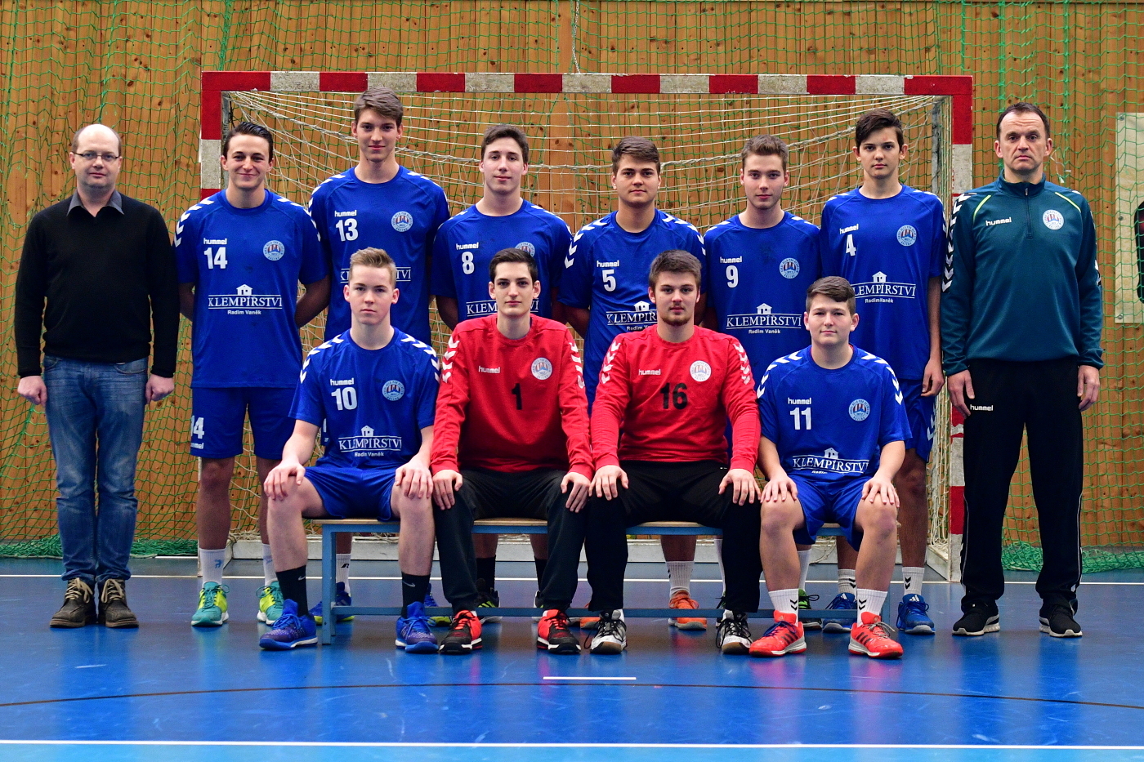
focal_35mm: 105
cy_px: 381
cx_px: 572
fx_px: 3336
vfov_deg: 13.0
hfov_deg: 19.5
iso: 1600
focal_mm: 70
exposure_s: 1/160
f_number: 4
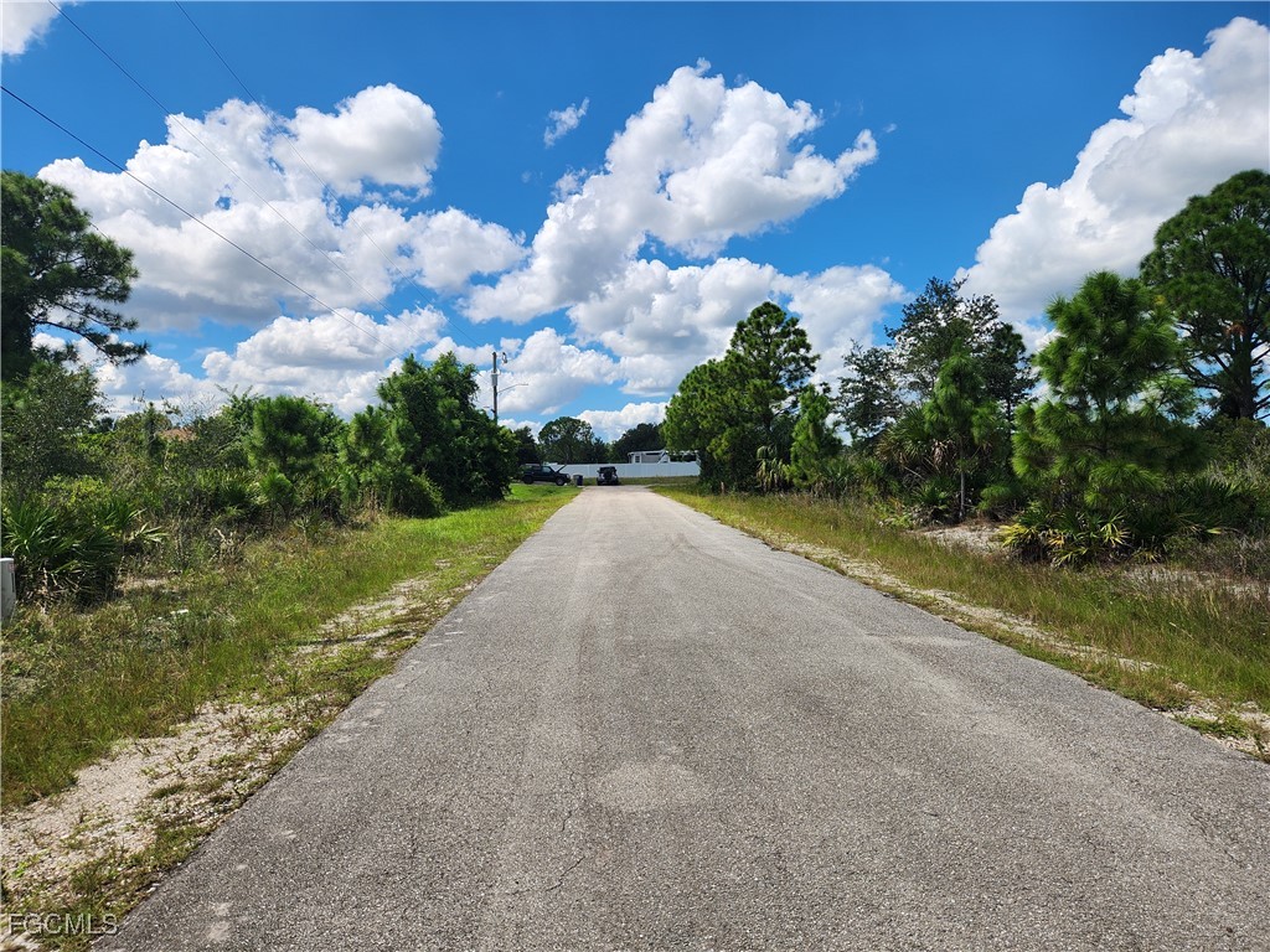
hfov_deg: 73.9
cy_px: 476
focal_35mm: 23
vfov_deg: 58.9
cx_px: 635
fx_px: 844
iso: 20
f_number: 1.8
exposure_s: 1/2417
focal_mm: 5.4
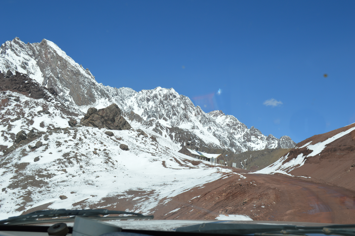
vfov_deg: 31.8
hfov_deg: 46.4
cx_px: 178
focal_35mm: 42
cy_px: 118
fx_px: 414
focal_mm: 28
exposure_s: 1/320
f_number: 9
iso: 100
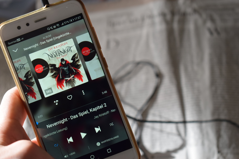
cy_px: 80
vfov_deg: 16.6
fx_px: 548
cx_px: 120
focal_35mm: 82
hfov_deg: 24.6
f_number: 5.6
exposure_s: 1/60
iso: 560
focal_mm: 55
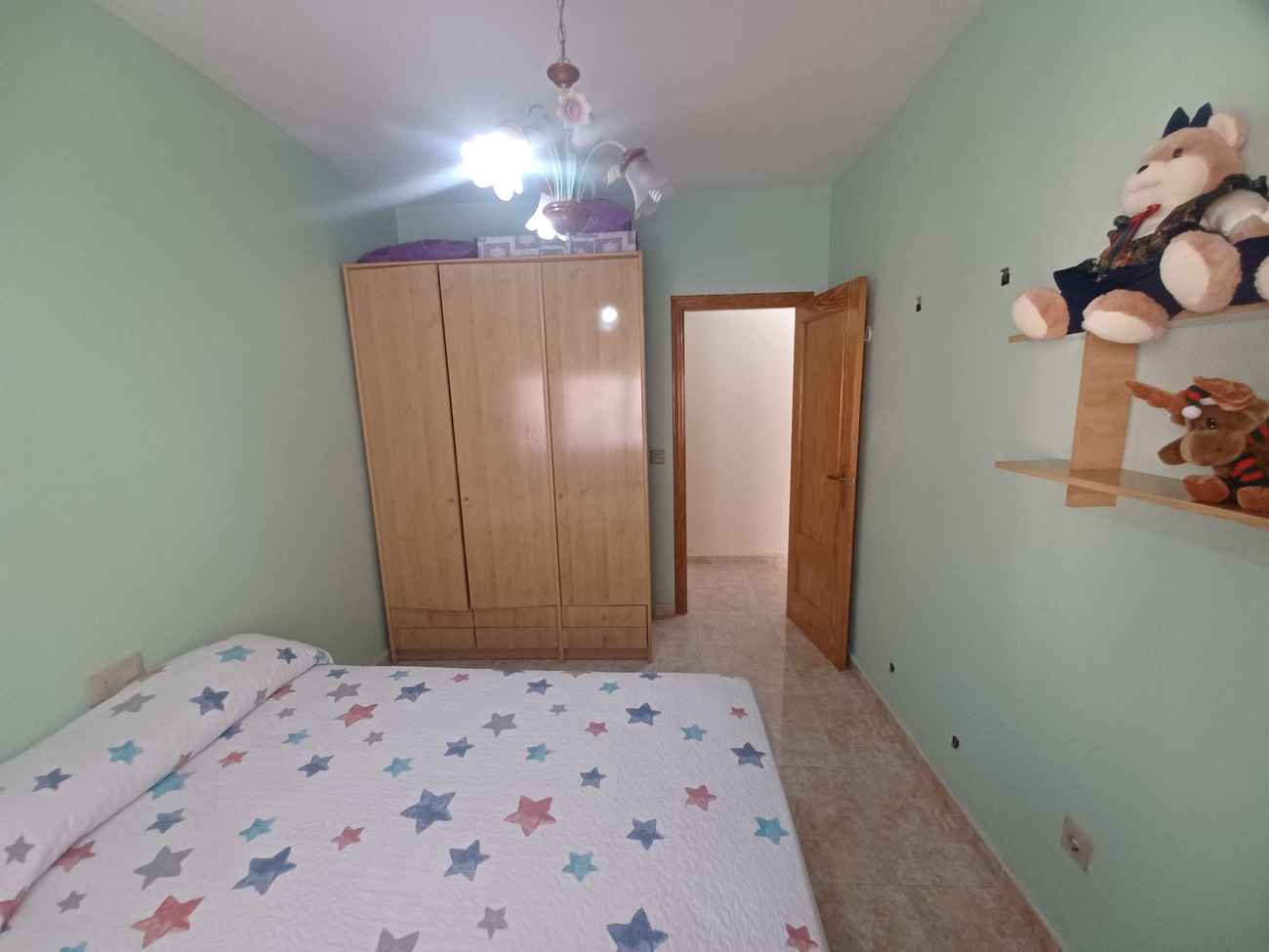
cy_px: 476
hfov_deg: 106.2
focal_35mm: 13
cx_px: 634
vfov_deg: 89.9
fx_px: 477
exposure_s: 1/33.3
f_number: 2.2
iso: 160
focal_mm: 1.42
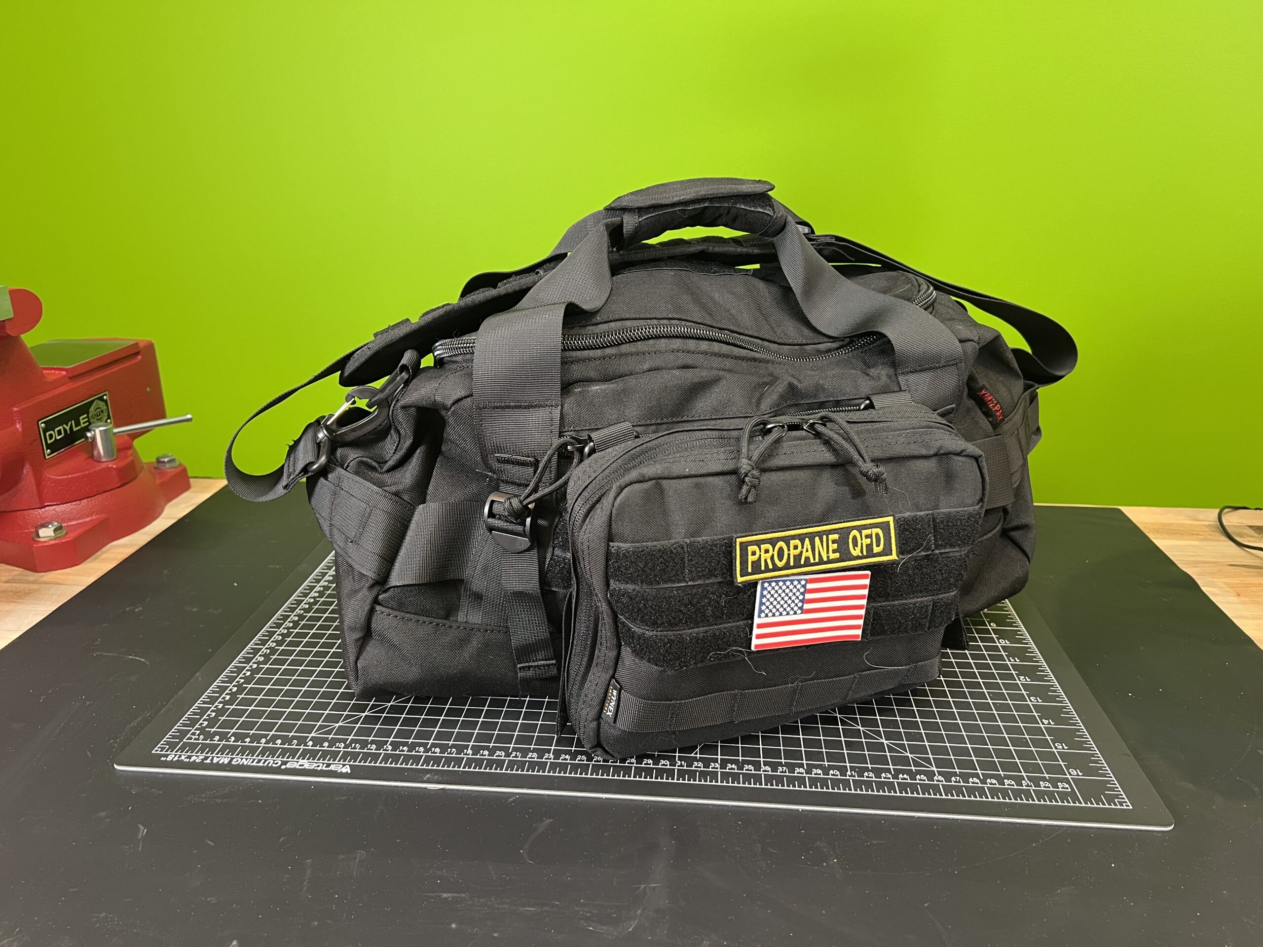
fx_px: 949
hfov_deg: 67.3
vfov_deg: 53.1
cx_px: 632
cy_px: 474
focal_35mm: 26
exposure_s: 1/60
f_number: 1.5
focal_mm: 5.7
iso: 250
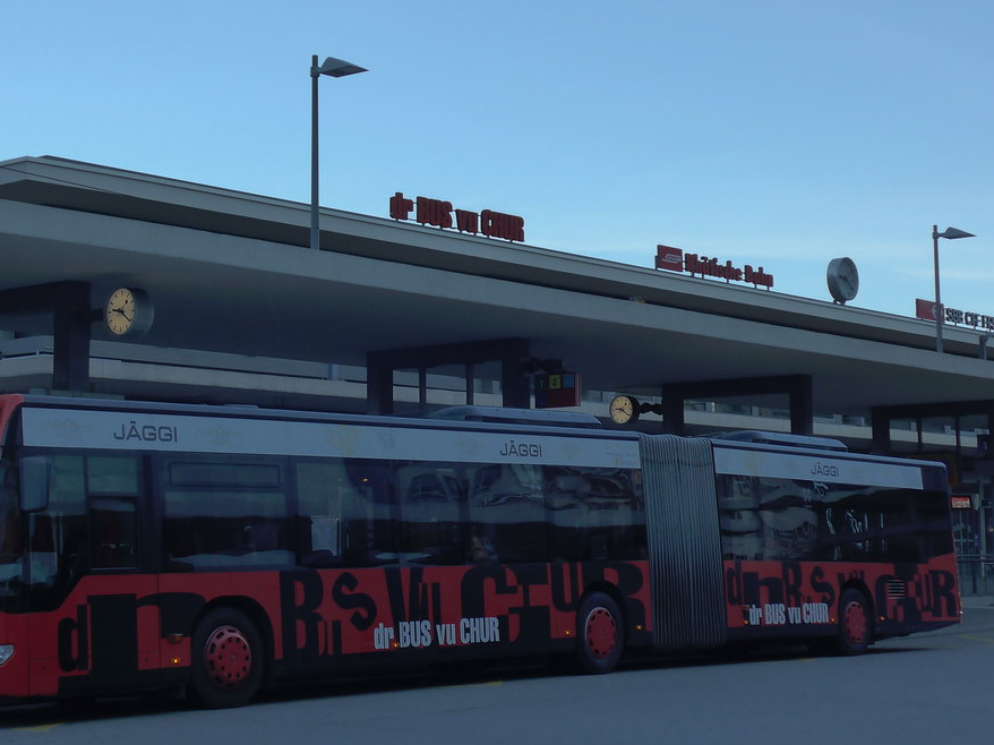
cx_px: 383
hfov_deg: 28.9
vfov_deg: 21.9
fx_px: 1923
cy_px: 332
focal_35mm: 67
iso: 160
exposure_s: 1/640
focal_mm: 10.1
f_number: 3.2
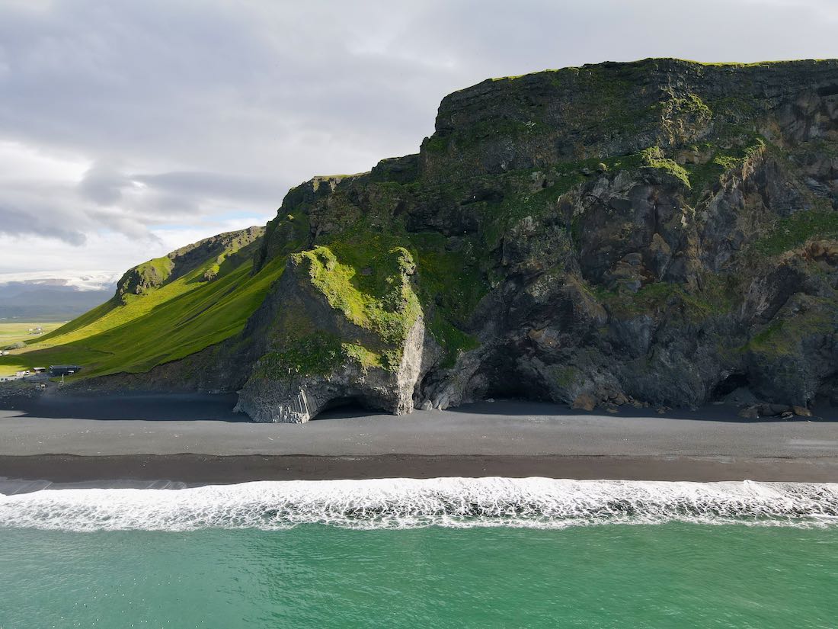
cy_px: 314
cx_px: 419
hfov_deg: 71.6
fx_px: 581
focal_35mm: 24
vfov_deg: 56.8
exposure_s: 1/90
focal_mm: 4.5
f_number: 2.8
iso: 100
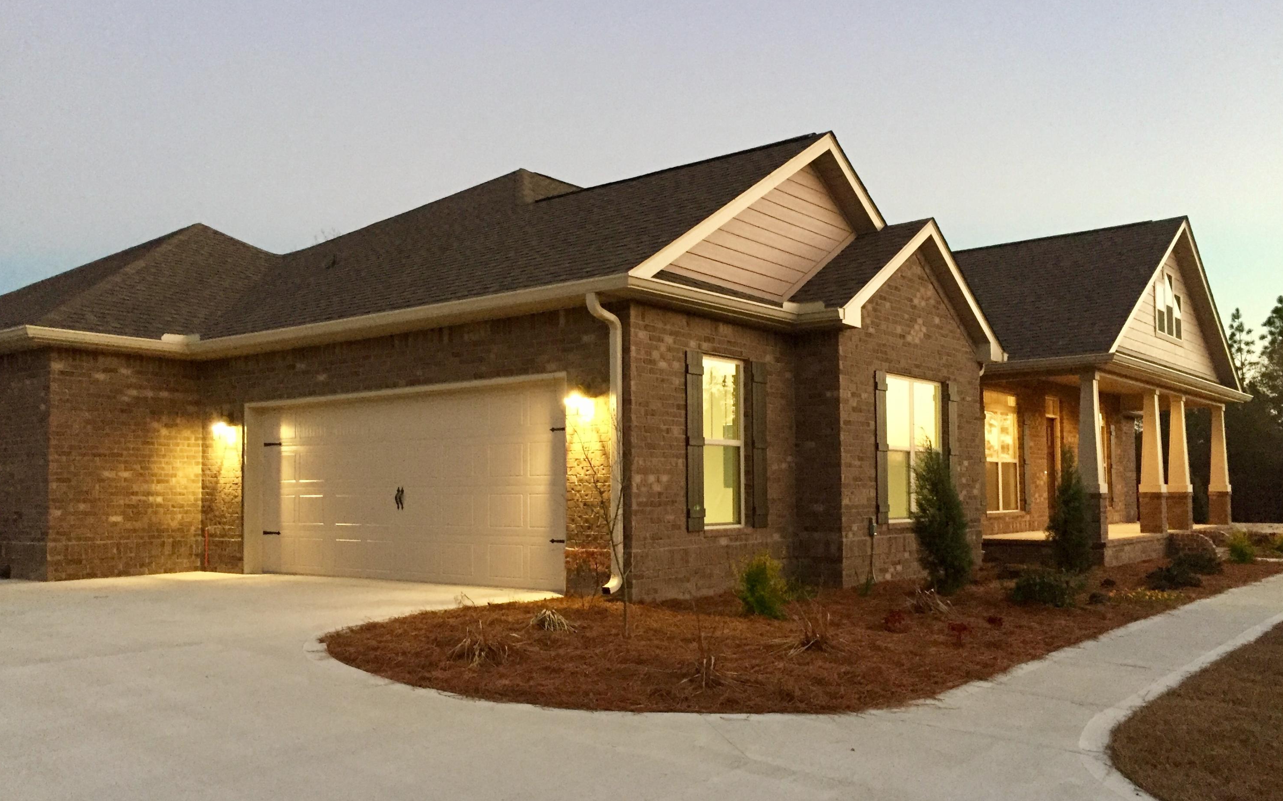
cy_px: 446
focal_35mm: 31
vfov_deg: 40.5
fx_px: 1084
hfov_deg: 61.2
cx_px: 645
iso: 250
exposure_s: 1/20
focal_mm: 4.15
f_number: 2.2
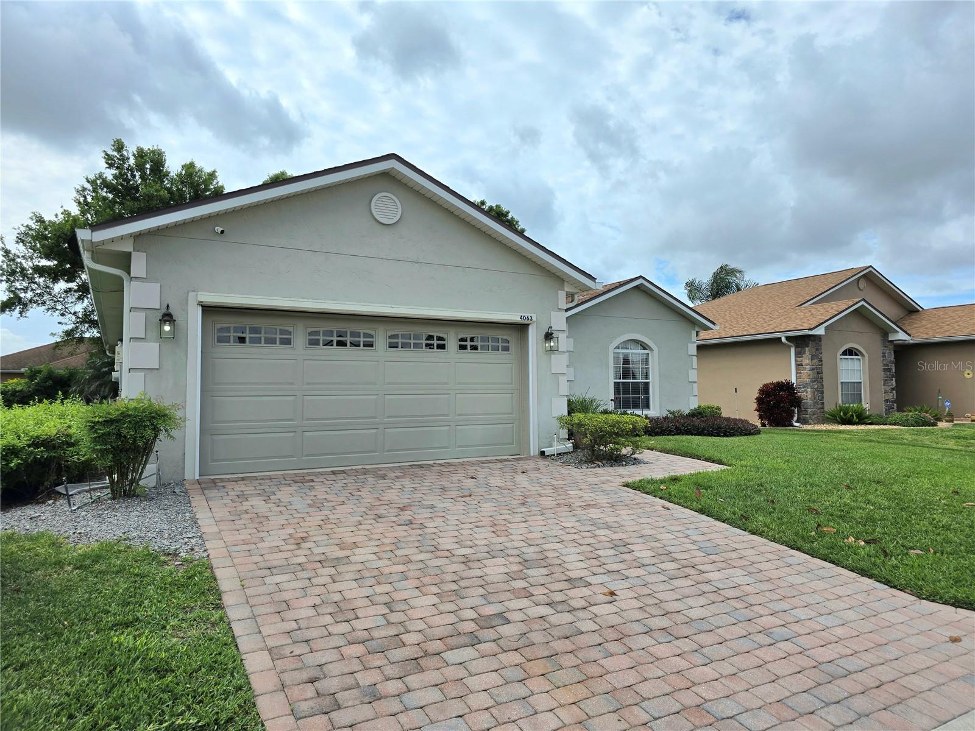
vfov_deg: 58.9
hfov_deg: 73.9
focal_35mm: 23
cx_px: 488
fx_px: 648
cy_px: 366
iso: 12
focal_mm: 6.3
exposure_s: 1/1429
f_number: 1.7
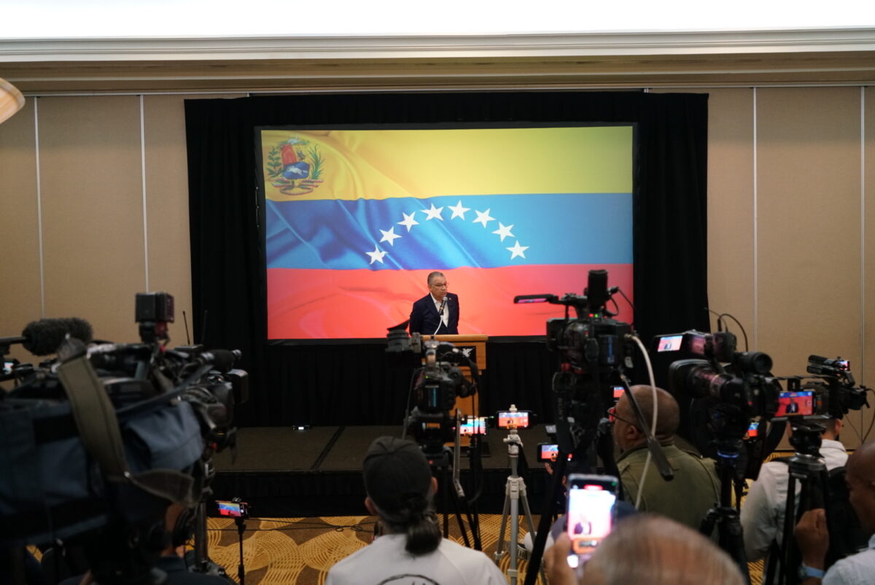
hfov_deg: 65.4
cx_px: 438
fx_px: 681
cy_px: 292
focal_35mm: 28
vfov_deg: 46.5
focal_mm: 28
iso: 2500
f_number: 3.5
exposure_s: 1/125
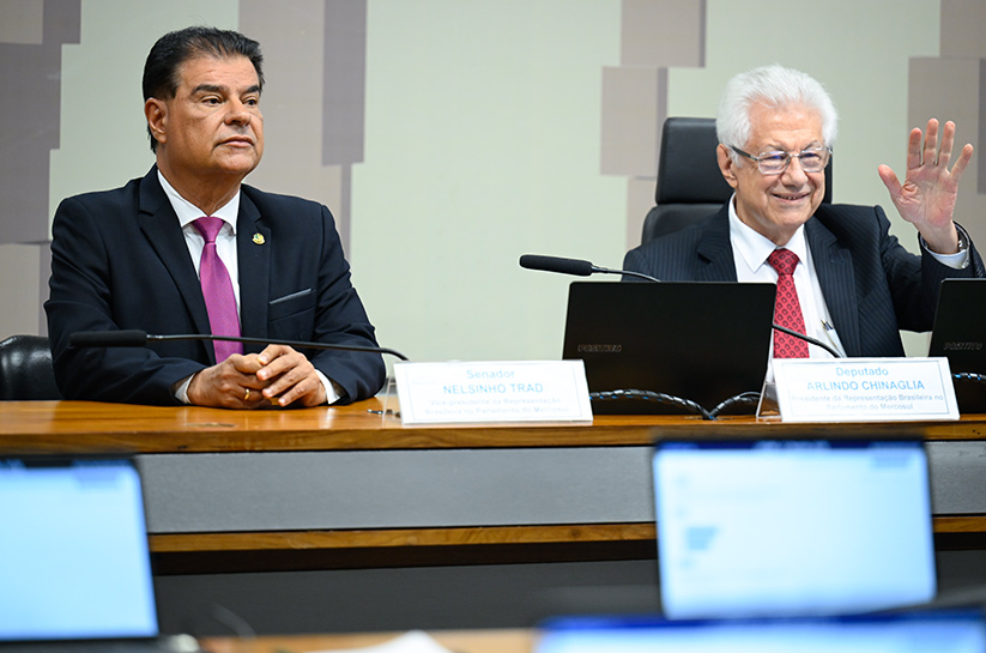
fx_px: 4428
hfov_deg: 12.7
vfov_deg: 8.4
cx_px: 507
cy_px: 320
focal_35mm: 162
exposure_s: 1/160
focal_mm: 155
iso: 2000
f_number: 2.8
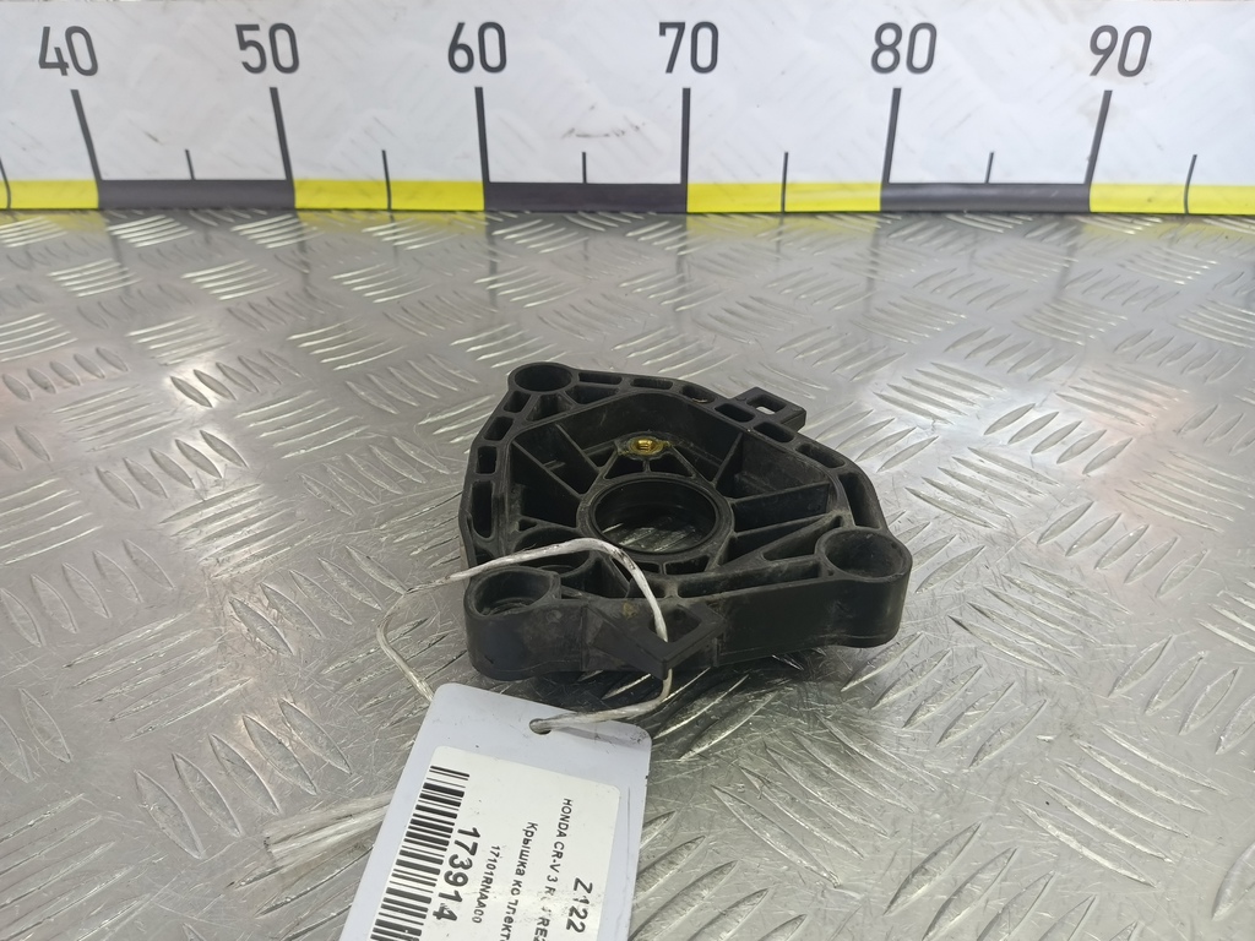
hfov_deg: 65.3
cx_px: 628
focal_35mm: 27
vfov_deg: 51.4
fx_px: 979
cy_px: 470
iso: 101
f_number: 1.6
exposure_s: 1/50
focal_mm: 4.11
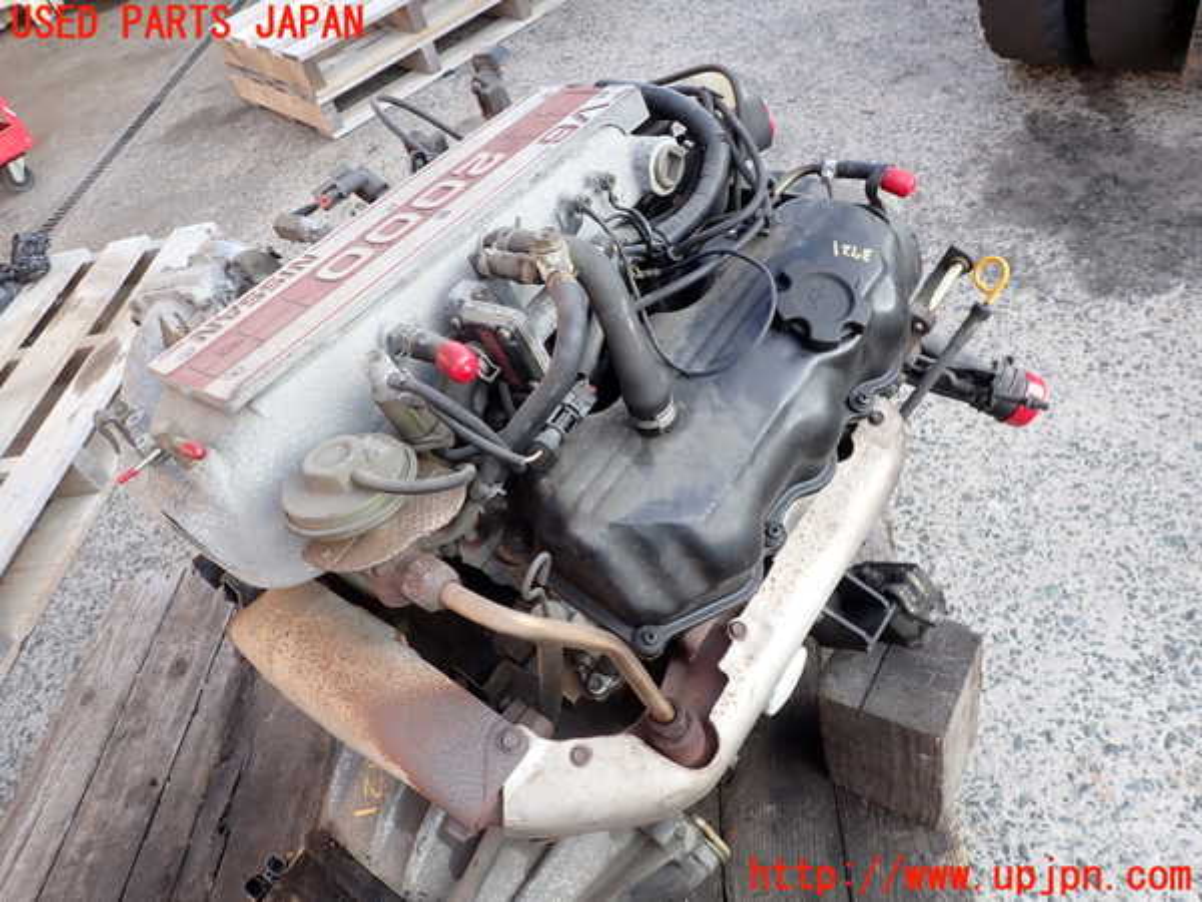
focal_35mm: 25
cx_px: 601
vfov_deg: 54.9
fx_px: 868
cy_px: 451
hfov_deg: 69.4
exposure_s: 1/80
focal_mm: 4.5
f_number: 2.8
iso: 100
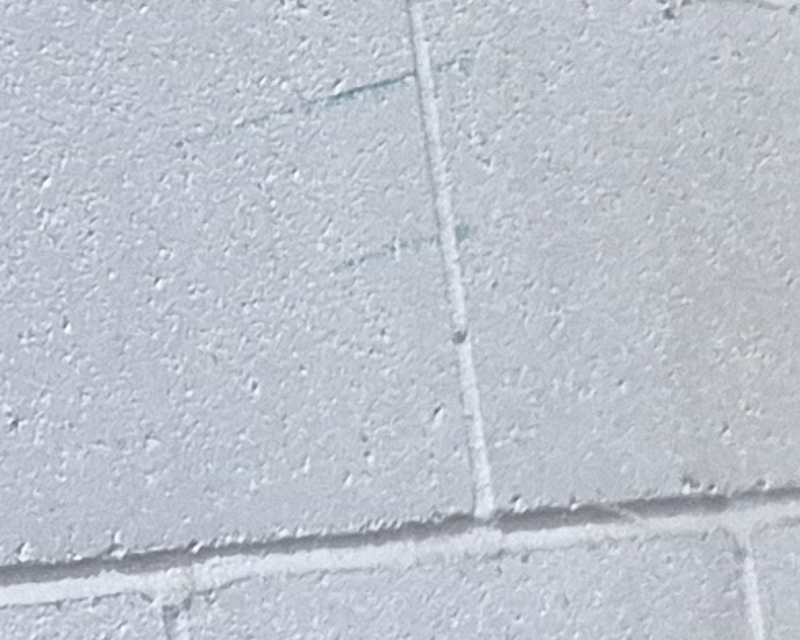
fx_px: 4355
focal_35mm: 184
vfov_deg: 7.2
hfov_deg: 8.2
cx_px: 2721
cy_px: 2135
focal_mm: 5.4
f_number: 1.8
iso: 640
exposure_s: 1/120
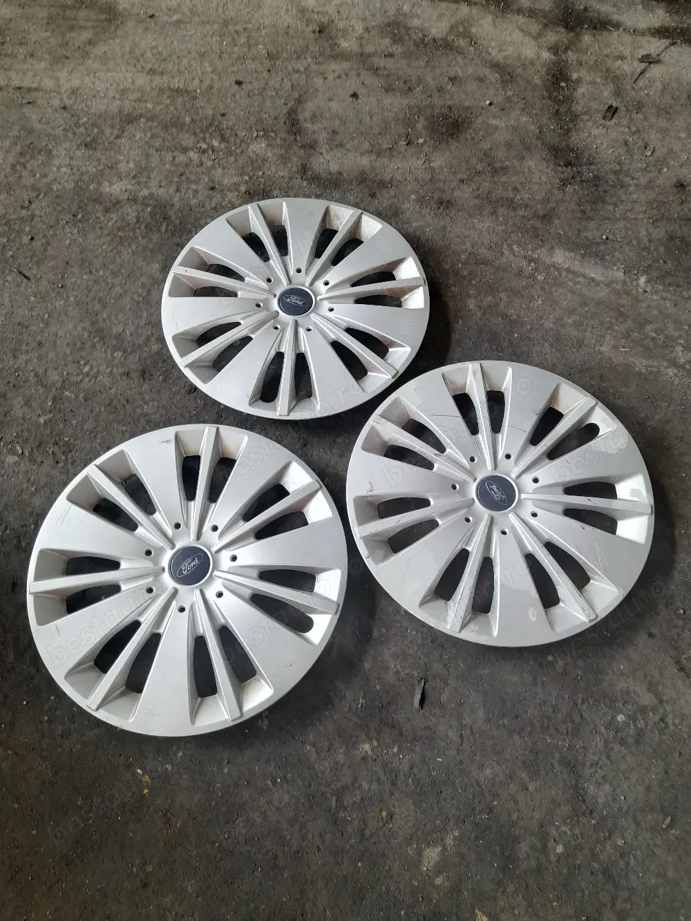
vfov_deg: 69.4
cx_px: 346
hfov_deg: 54.9
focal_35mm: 25
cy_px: 460
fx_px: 665
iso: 64
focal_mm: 4.6
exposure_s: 1/50
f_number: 2
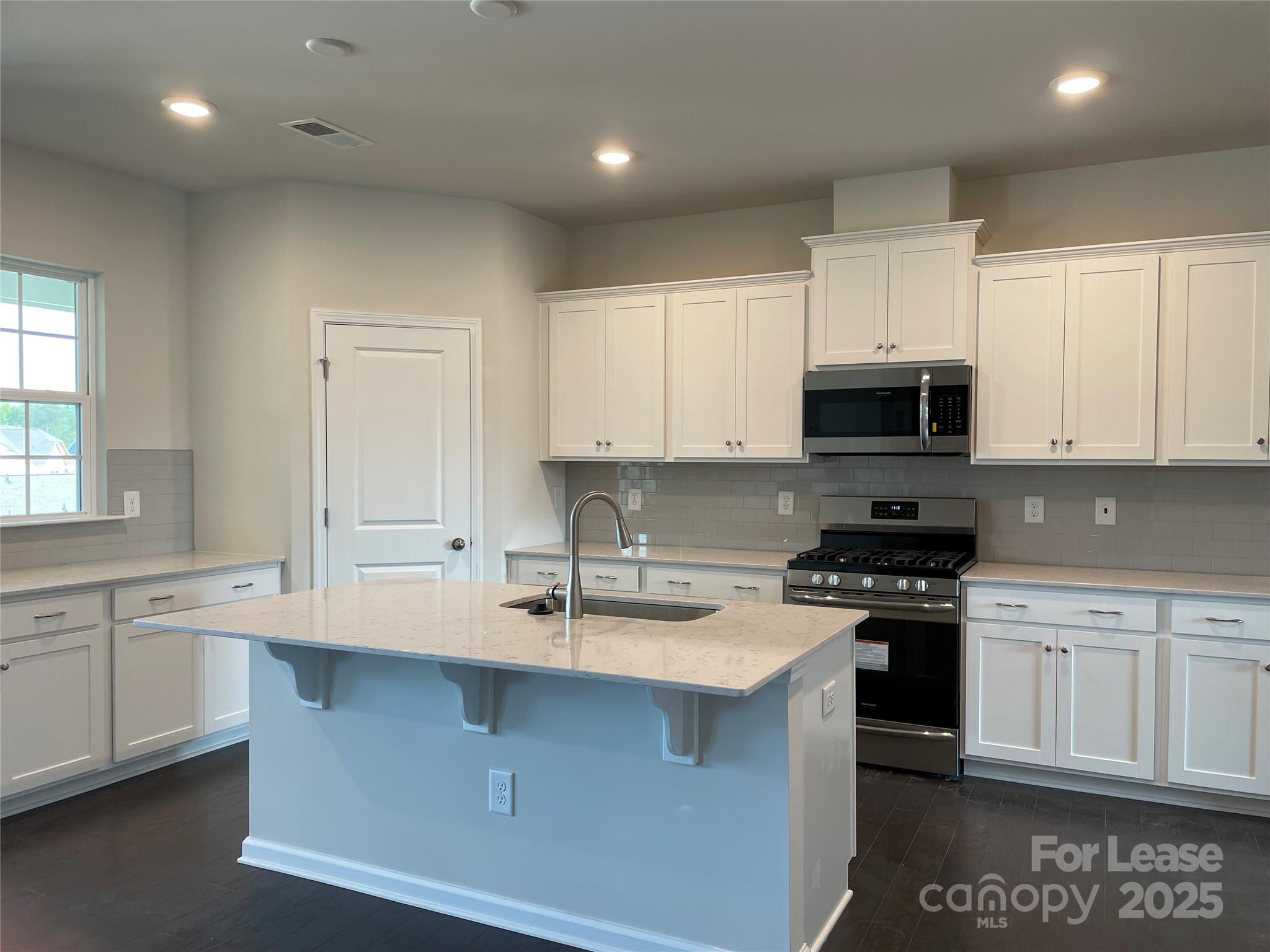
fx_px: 954
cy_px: 476
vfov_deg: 53.1
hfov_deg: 67.3
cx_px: 635
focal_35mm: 26
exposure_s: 1/60
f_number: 1.6
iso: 80
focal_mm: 4.2
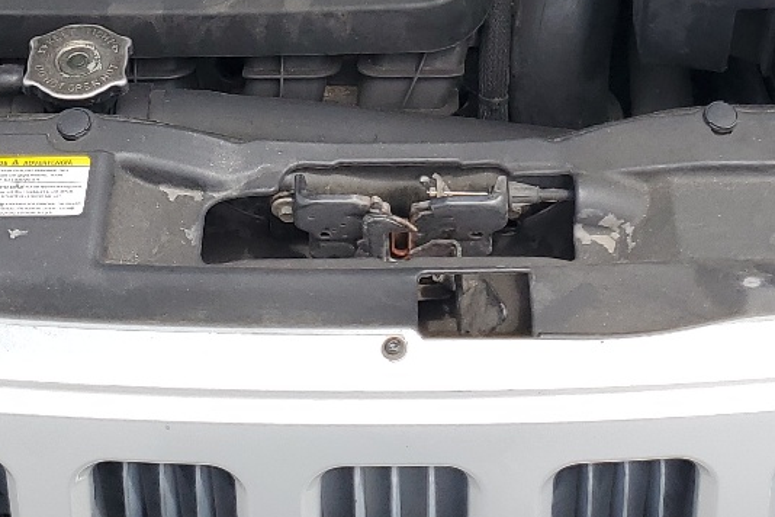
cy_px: -263
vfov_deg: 15.5
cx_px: 428
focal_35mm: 81
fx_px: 1744
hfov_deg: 25.0
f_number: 1.5
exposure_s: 1/1429
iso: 50
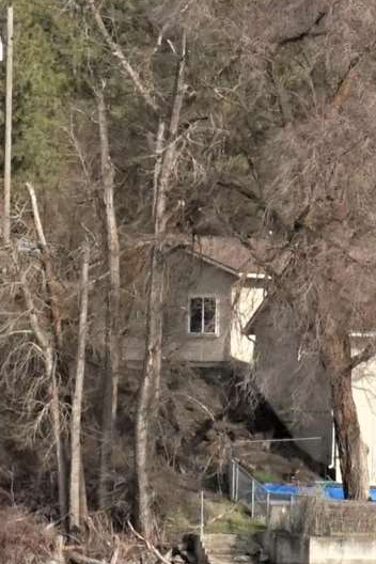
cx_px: 1393
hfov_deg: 4.0
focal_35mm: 323
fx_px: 5059
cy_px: 522
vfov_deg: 6.4
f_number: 10
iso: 640
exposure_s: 1/1250
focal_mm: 37
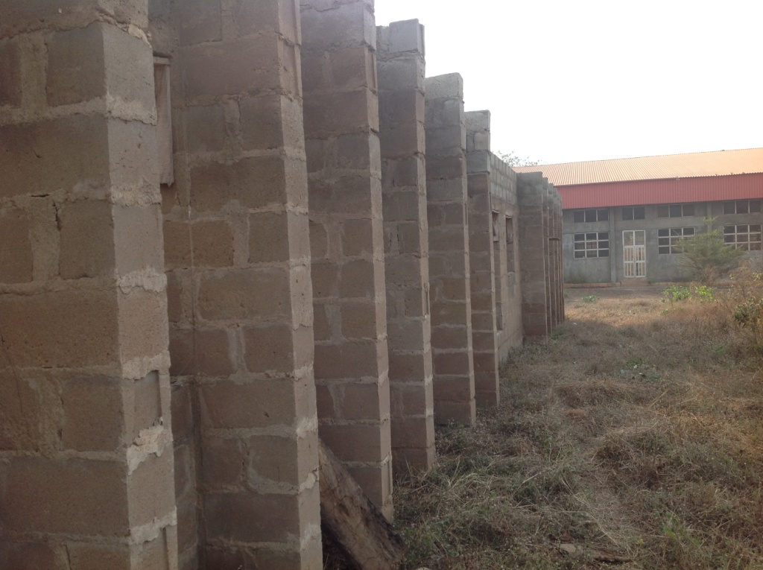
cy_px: 285
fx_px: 770
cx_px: 382
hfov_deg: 52.7
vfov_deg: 40.6
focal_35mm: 35
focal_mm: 4.28
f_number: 2.4
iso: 50
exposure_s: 1/451
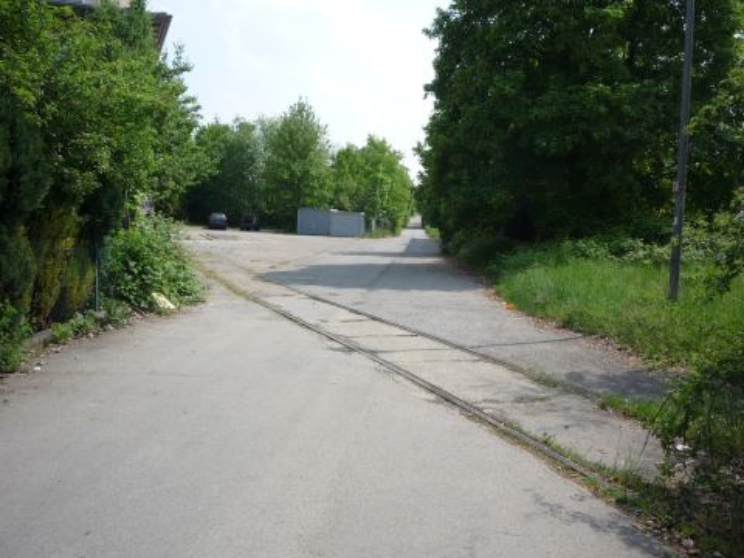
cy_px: 279
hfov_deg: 56.8
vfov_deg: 44.2
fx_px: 688
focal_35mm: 32
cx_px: 372
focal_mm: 5.2
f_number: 5
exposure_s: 1/400
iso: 100
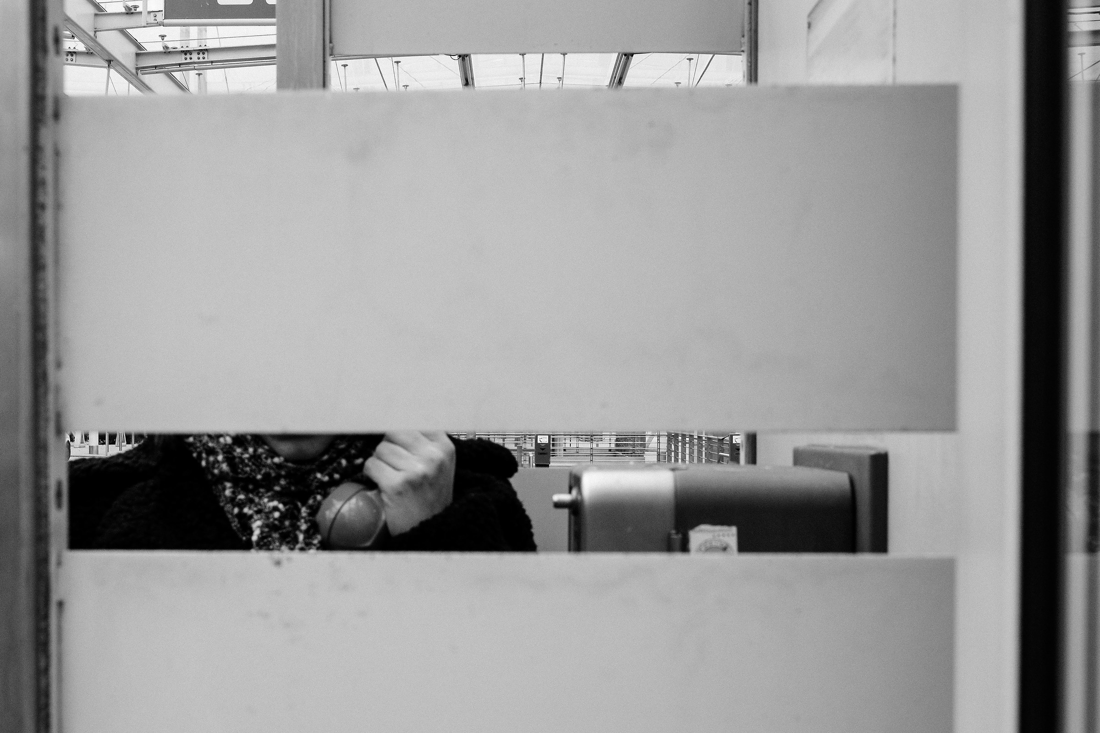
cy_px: 366
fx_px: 1253
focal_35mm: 41
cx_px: 550
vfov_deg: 32.6
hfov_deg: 47.4
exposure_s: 1/125
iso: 800
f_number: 8
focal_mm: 27
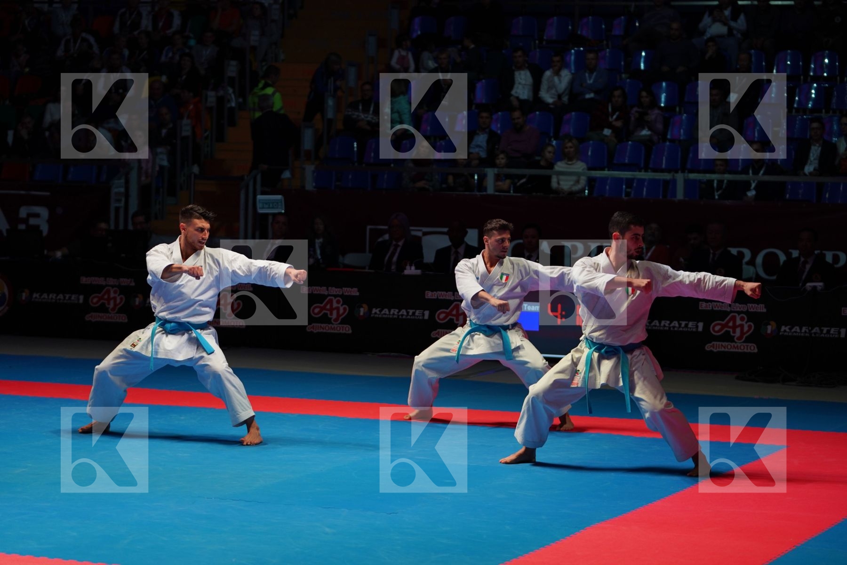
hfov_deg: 20.6
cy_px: 282
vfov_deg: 13.8
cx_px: 424
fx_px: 2329
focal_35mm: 99
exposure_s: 1/500
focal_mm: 99
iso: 640
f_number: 2.8
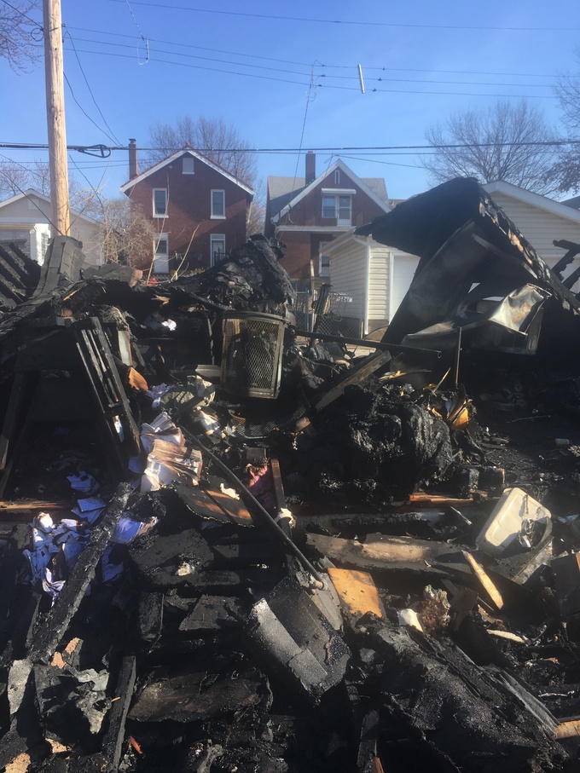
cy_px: 386
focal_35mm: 29
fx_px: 648
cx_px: 290
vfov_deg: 61.7
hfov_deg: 48.2
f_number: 2.2
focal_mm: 4.15
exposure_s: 1/725
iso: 25
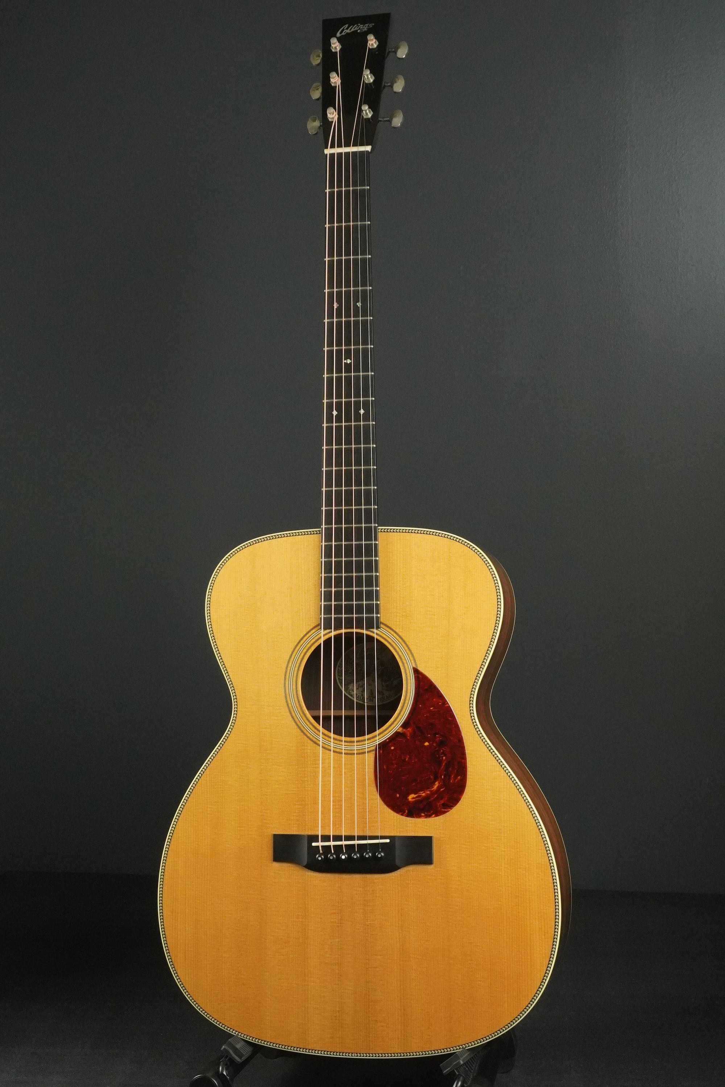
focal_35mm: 52
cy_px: 544
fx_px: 1586
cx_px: 362
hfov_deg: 25.8
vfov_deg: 37.9
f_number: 11
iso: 3200
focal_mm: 35
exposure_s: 1/60
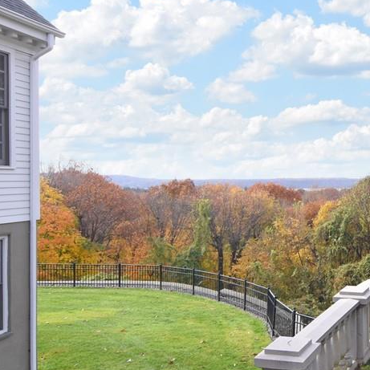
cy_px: 155
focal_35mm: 36
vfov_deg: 45.9
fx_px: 435
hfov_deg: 40.4
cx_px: 369
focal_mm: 12
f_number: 13
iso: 800
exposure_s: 1/250
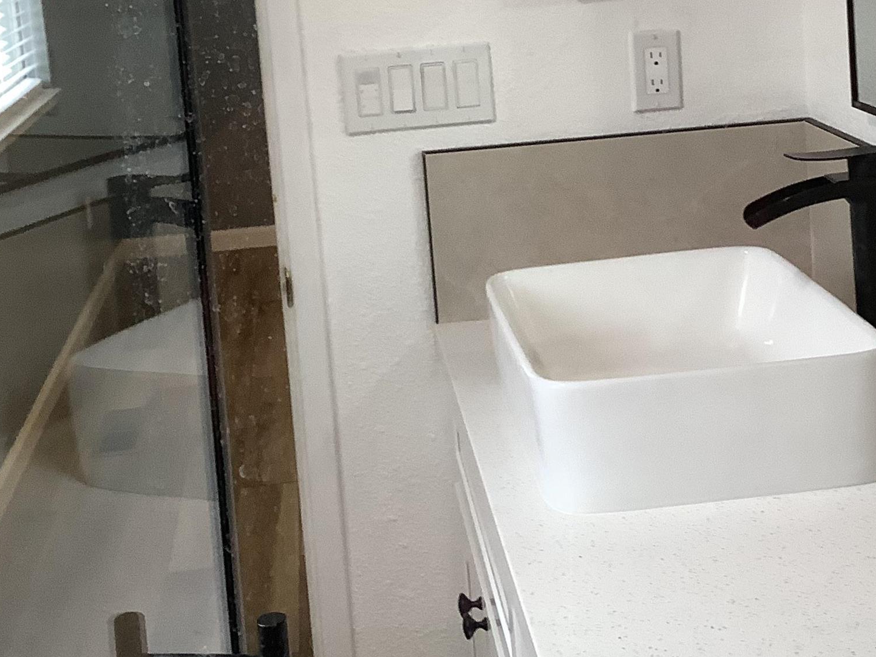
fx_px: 1594
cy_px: 53
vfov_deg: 22.7
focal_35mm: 63
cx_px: 447
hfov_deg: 30.7
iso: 125
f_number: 2.4
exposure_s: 1/60
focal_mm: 3.3
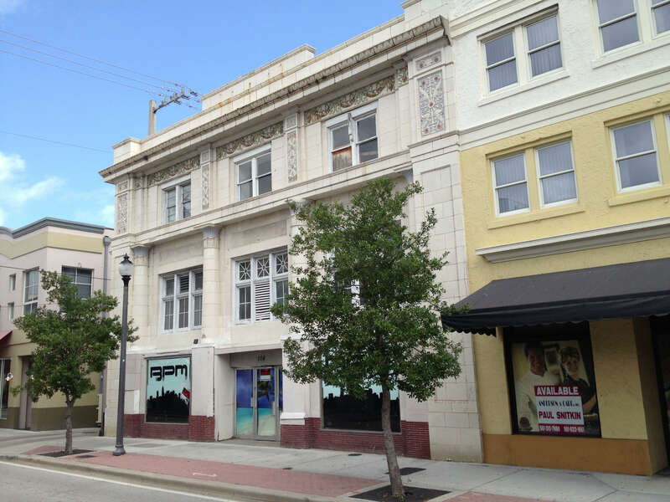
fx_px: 677
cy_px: 251
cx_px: 335
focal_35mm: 35
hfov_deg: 52.6
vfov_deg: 40.7
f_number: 2.4
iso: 50
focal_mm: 4.28
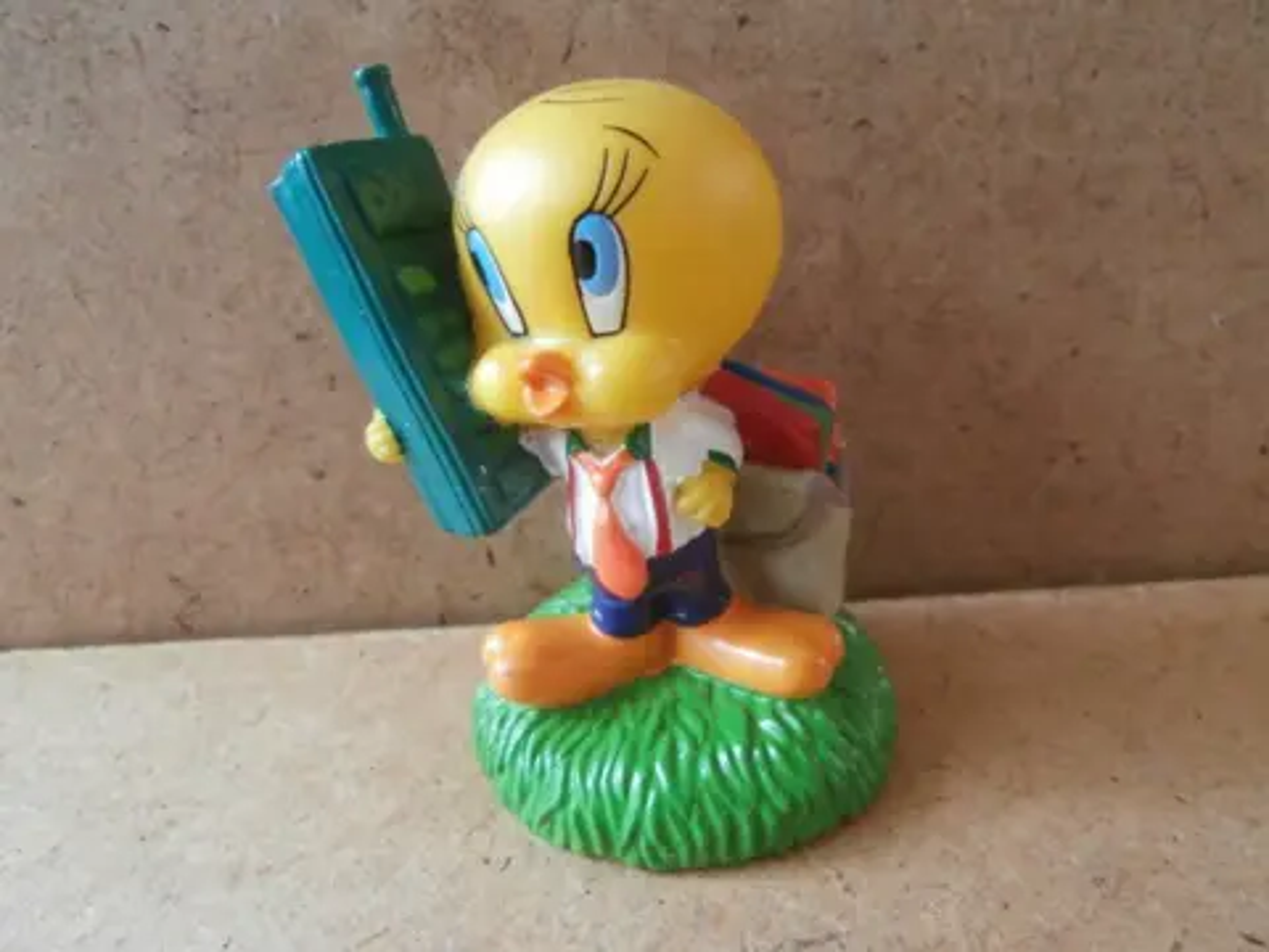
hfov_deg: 71.6
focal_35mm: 24
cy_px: 476
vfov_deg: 56.8
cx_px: 634
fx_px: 880
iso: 200
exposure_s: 1/20
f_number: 3
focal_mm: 4.2
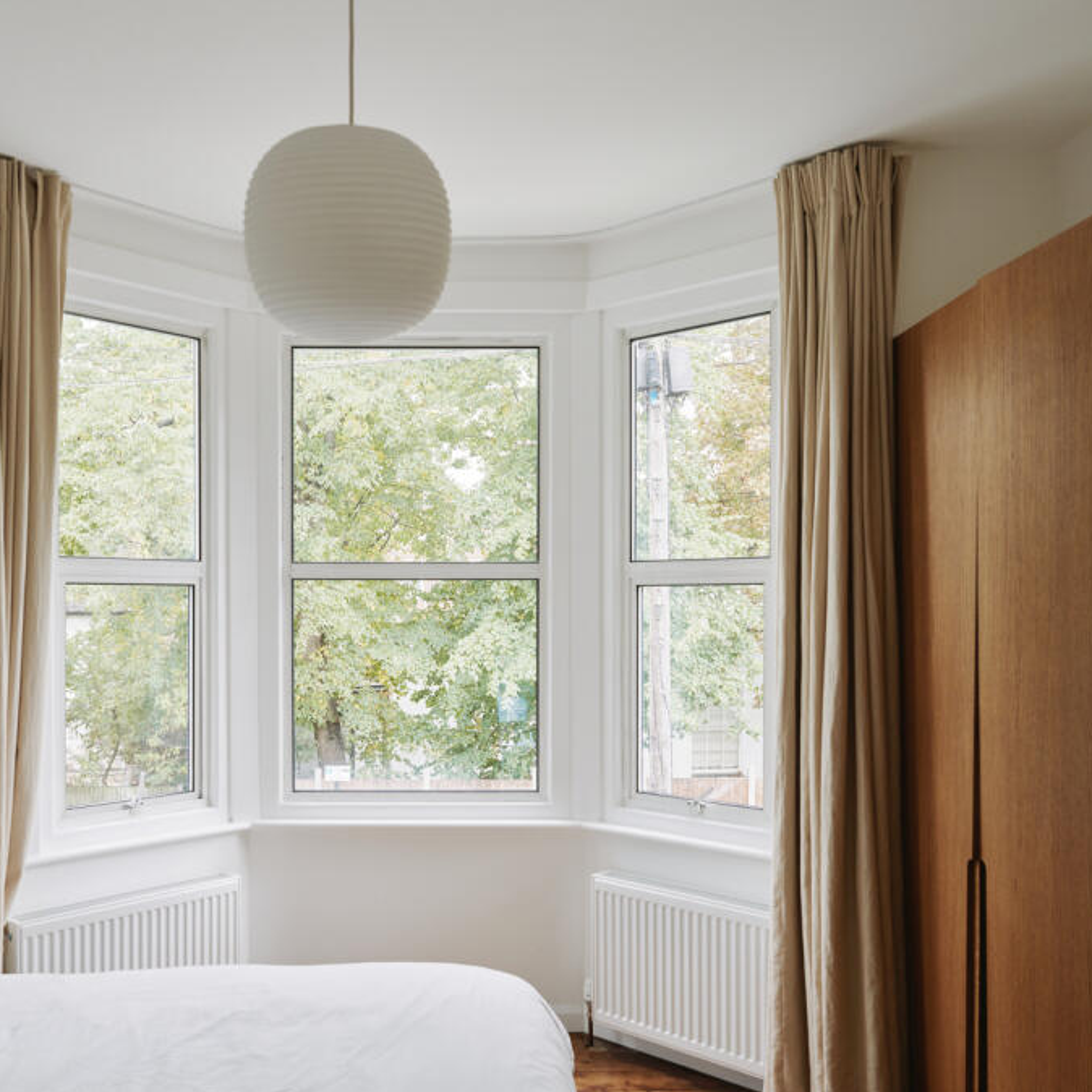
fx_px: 1106
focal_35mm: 31
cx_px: 426
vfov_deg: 52.5
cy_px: 550
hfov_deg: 52.1
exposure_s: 1/30
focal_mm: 24
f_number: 6.3
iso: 320
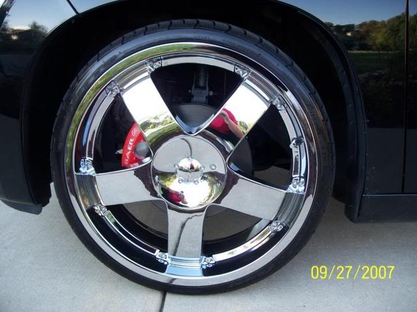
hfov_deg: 50.1
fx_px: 446
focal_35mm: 37
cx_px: 208
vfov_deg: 38.7
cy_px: 156
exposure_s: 1/60
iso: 64
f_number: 2.8
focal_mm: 7.8
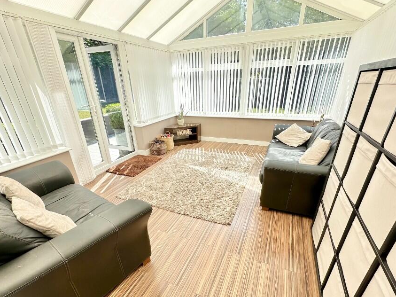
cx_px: 194
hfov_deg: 91.0
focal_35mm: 17
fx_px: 194
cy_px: 178
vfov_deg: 73.9
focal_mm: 2.22
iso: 40
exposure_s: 1/303
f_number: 2.2
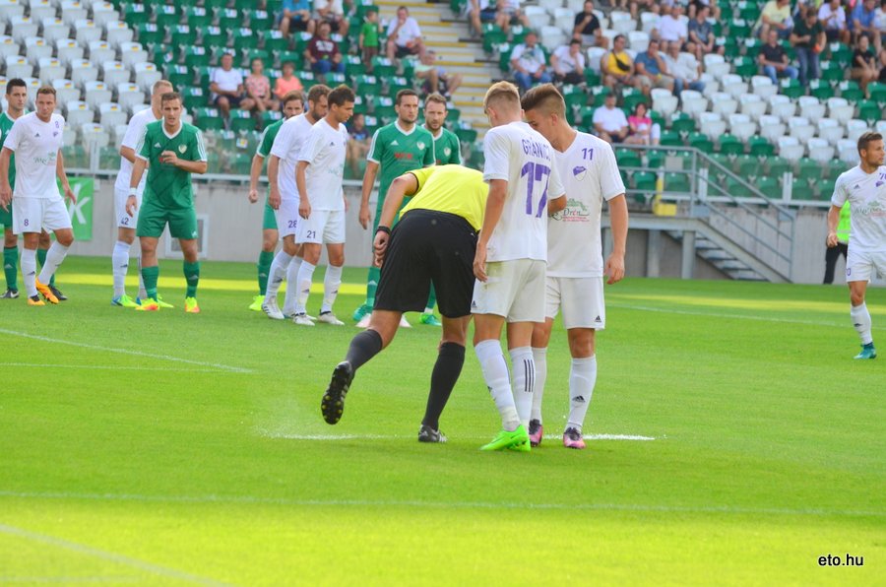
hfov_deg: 9.5
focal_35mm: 218
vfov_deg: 6.3
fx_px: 5342
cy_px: 294
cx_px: 443
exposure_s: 1/1250
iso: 640
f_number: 4.8
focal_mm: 145
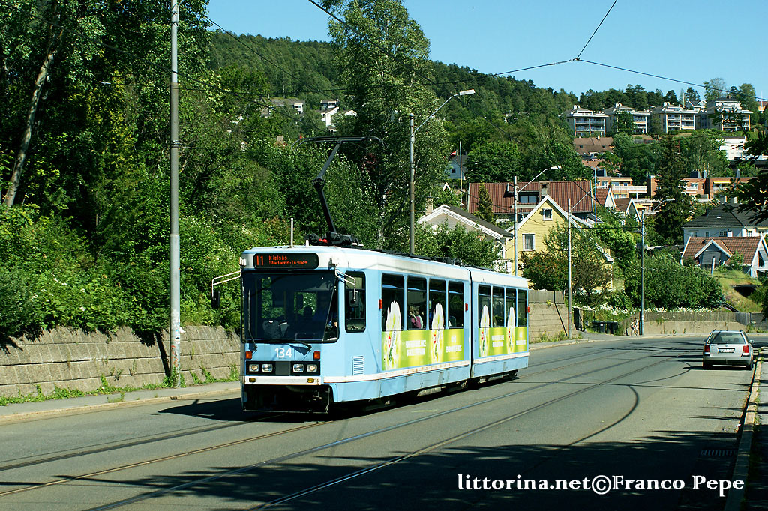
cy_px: 256
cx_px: 384
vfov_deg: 20.1
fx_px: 1439
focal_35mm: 68
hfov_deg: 29.9
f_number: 7.1
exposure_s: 1/640
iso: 200
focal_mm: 45
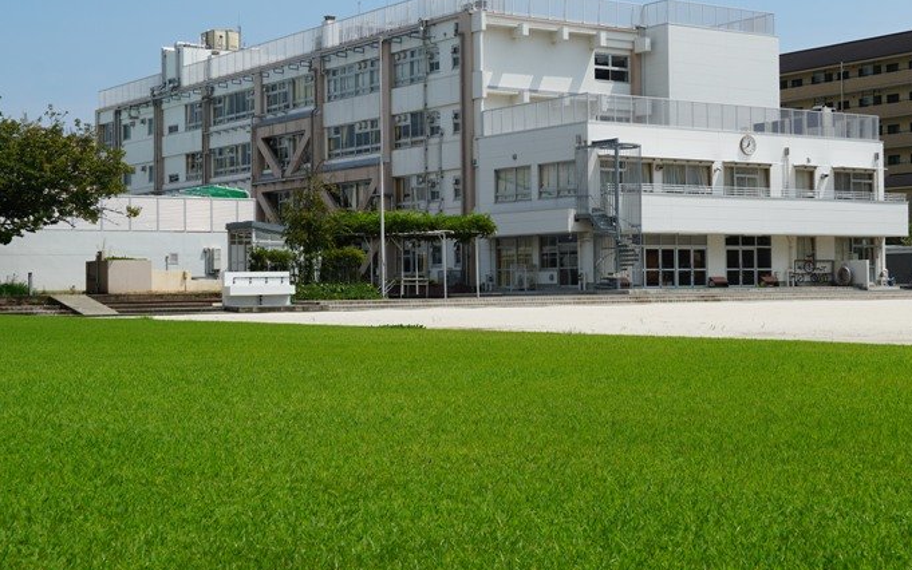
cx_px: 534
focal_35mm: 61
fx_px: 1517
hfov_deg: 33.4
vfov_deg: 21.3
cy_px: 238
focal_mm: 34
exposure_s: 1/200
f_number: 11
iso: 100
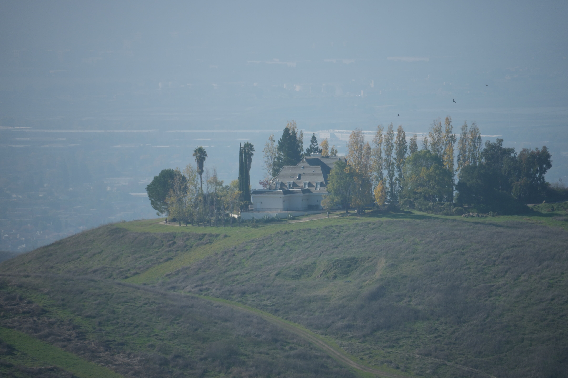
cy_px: 189
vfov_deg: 4.6
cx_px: 284
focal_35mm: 300
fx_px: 4733
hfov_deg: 6.9
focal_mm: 300
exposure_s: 1/1600
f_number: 7.1
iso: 400
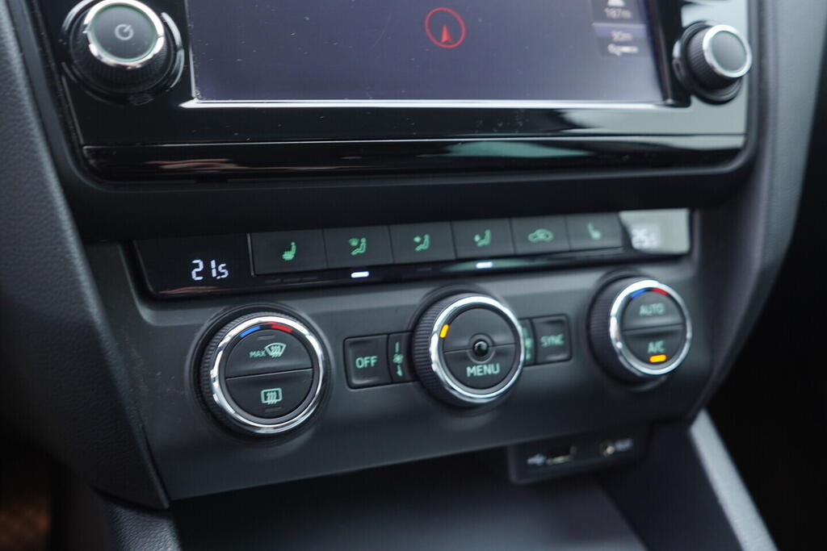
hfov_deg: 53.1
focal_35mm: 36
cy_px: 276
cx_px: 414
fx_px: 827
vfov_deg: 36.9
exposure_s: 1/40
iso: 400
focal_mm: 24
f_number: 2.8
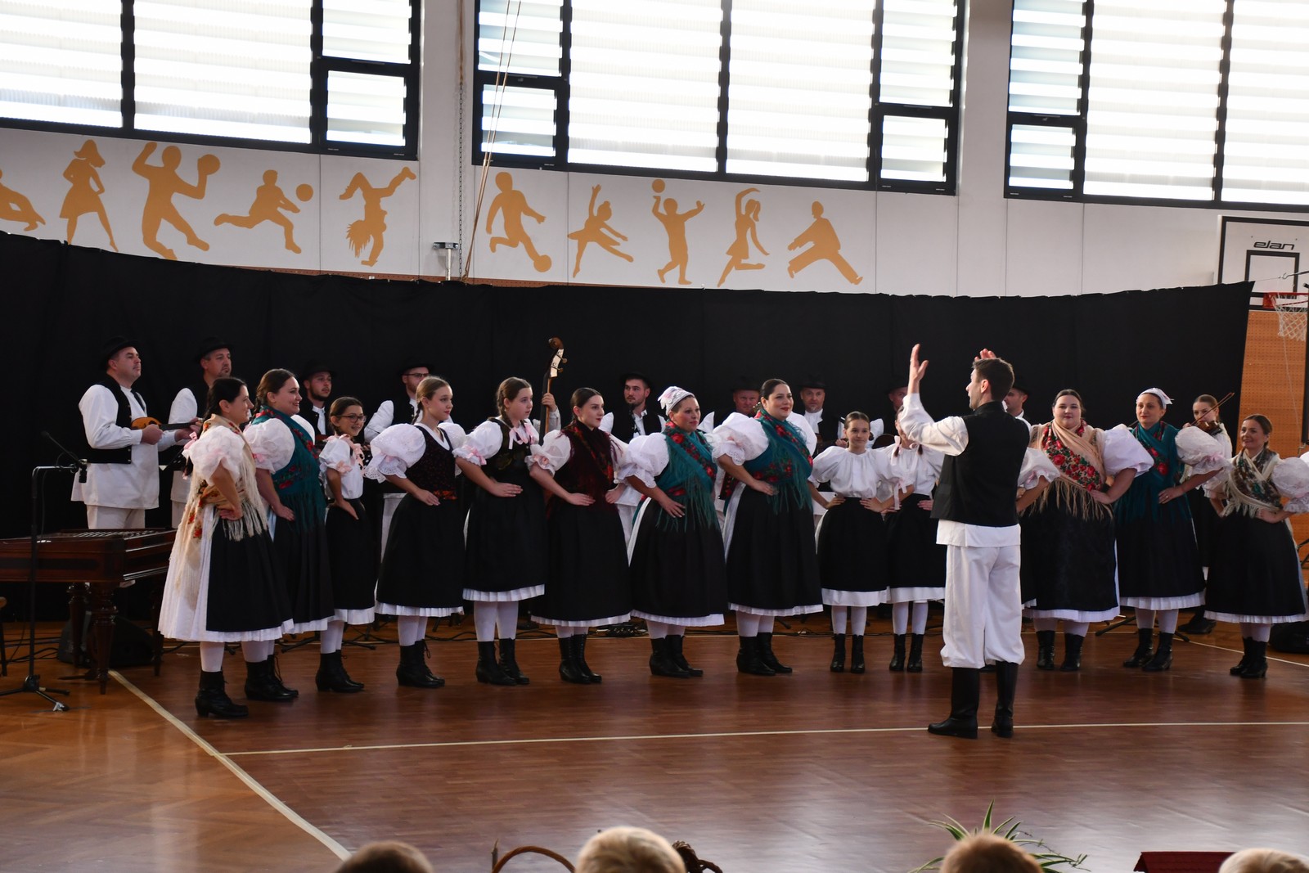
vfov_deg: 21.6
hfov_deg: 31.9
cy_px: 436
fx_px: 2291
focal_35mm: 63
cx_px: 654
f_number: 4.5
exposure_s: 1/160
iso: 800
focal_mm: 42
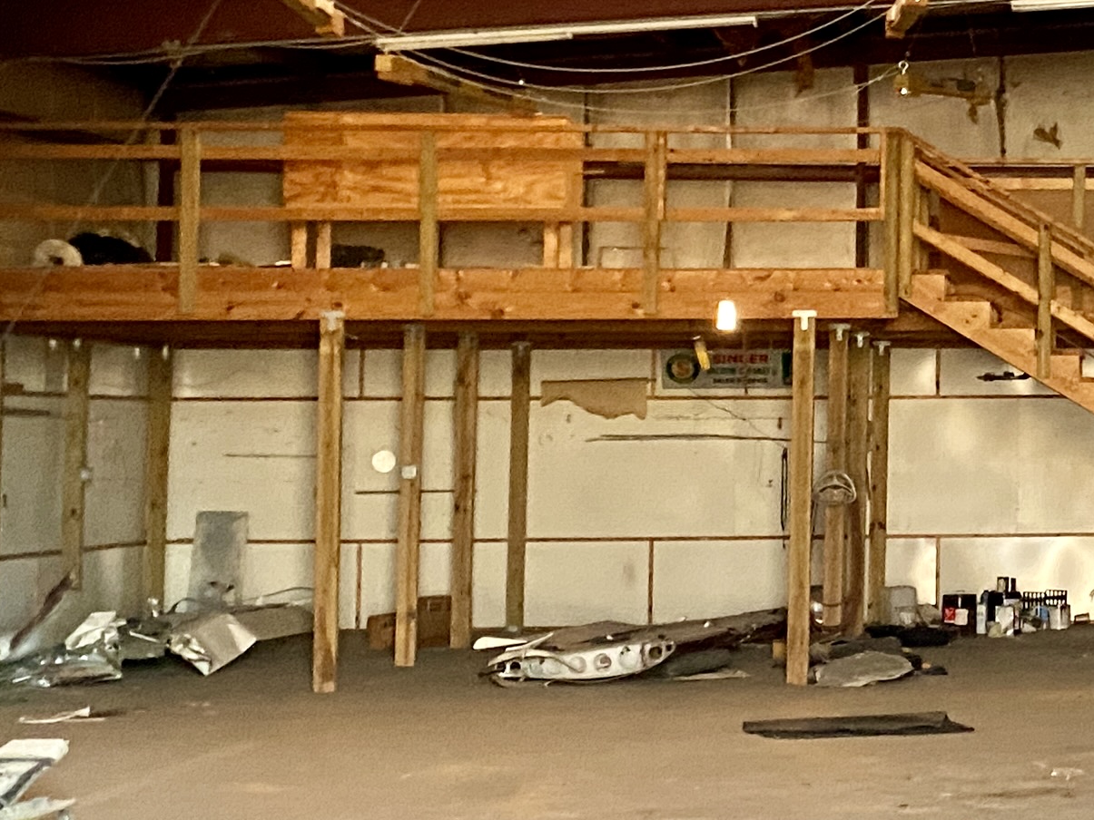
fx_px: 2750
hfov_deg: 21.0
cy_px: 254
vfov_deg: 16.9
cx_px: 1315
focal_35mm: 87
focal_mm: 4.25
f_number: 1.8
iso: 500
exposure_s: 1/40
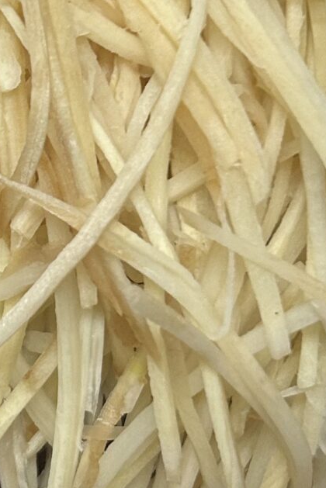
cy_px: 111
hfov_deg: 12.3
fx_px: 1492
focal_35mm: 110
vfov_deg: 18.4
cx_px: -23
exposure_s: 1/60
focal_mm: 5.7
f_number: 1.5
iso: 200
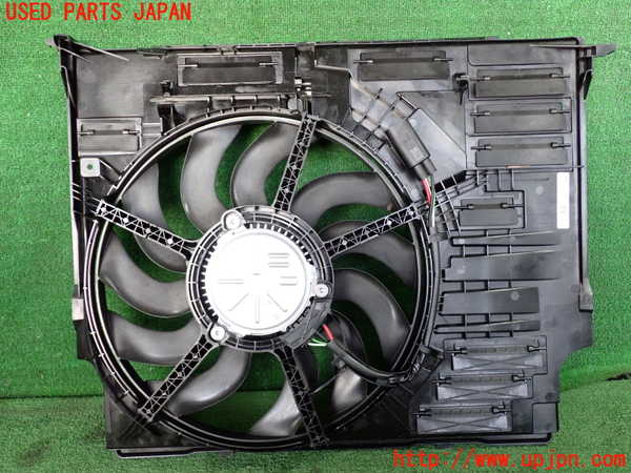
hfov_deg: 56.8
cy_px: 236
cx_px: 316
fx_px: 583
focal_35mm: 32
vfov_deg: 44.2
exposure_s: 1/125
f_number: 2.4
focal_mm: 5.79
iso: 1000
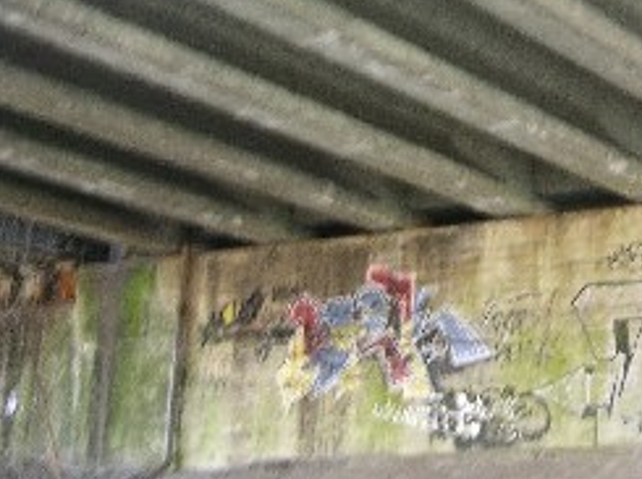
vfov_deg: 17.3
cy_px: 79
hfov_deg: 22.6
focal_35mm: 84
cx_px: 599
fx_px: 1556
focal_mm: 8.9
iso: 84
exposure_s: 1/4.2
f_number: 2.8
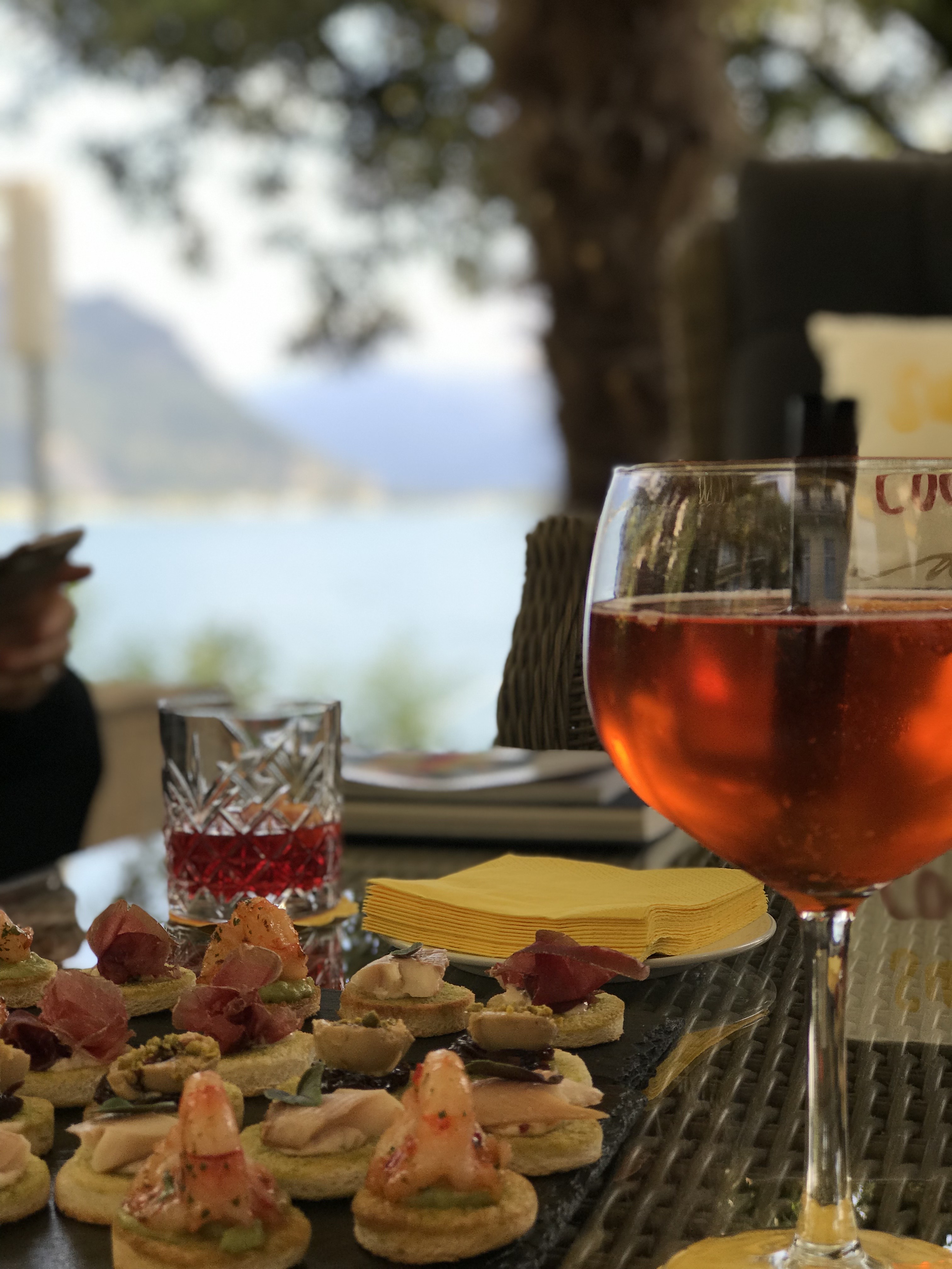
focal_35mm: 57
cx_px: 476
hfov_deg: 25.7
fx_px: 2090
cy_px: 634
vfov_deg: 33.8
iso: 20
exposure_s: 1/100
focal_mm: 6.6
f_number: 2.8
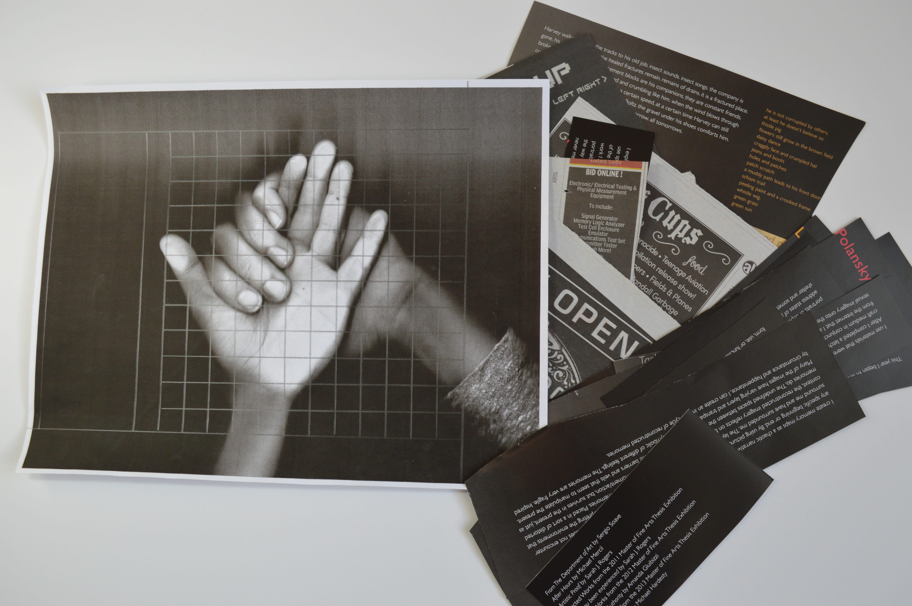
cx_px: 456
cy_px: 303
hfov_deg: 57.3
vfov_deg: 39.9
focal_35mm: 33
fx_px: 835
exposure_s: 1/125
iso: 400
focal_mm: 22
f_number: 5.6
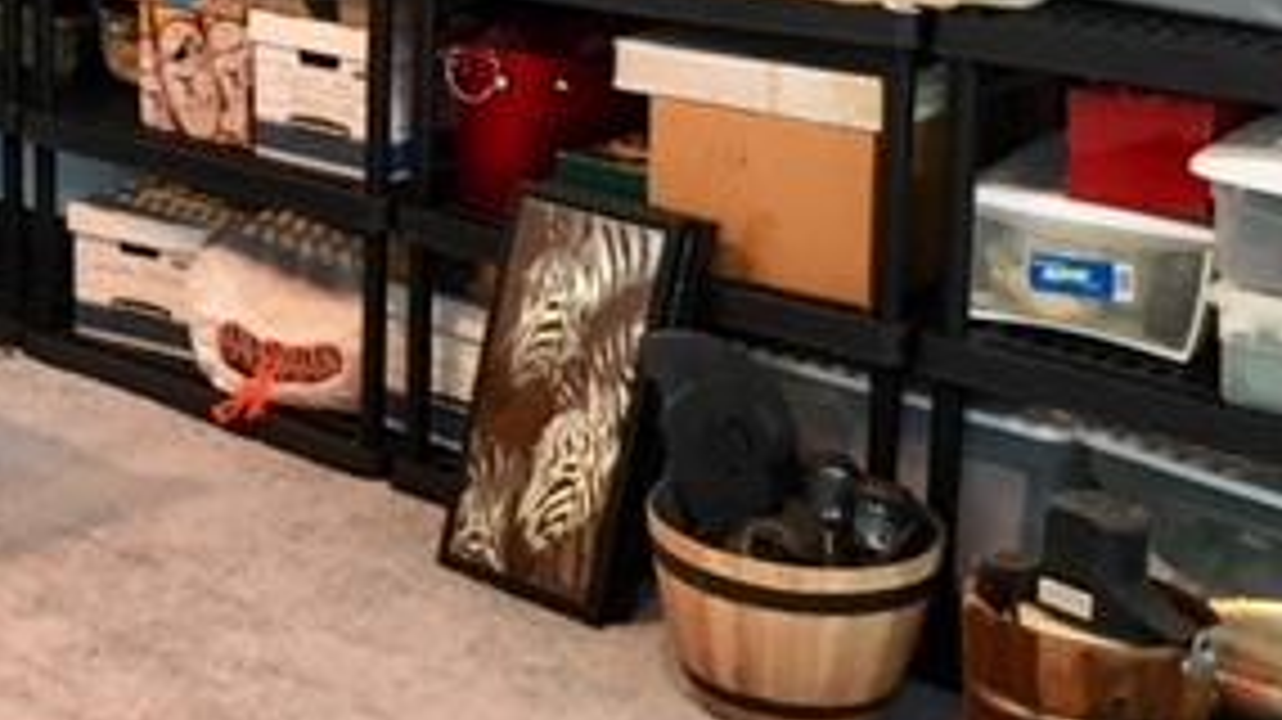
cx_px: 63
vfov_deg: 16.6
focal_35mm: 71
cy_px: -22
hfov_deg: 28.3
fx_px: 2412
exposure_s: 1/20
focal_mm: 4.15
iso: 200
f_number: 2.2
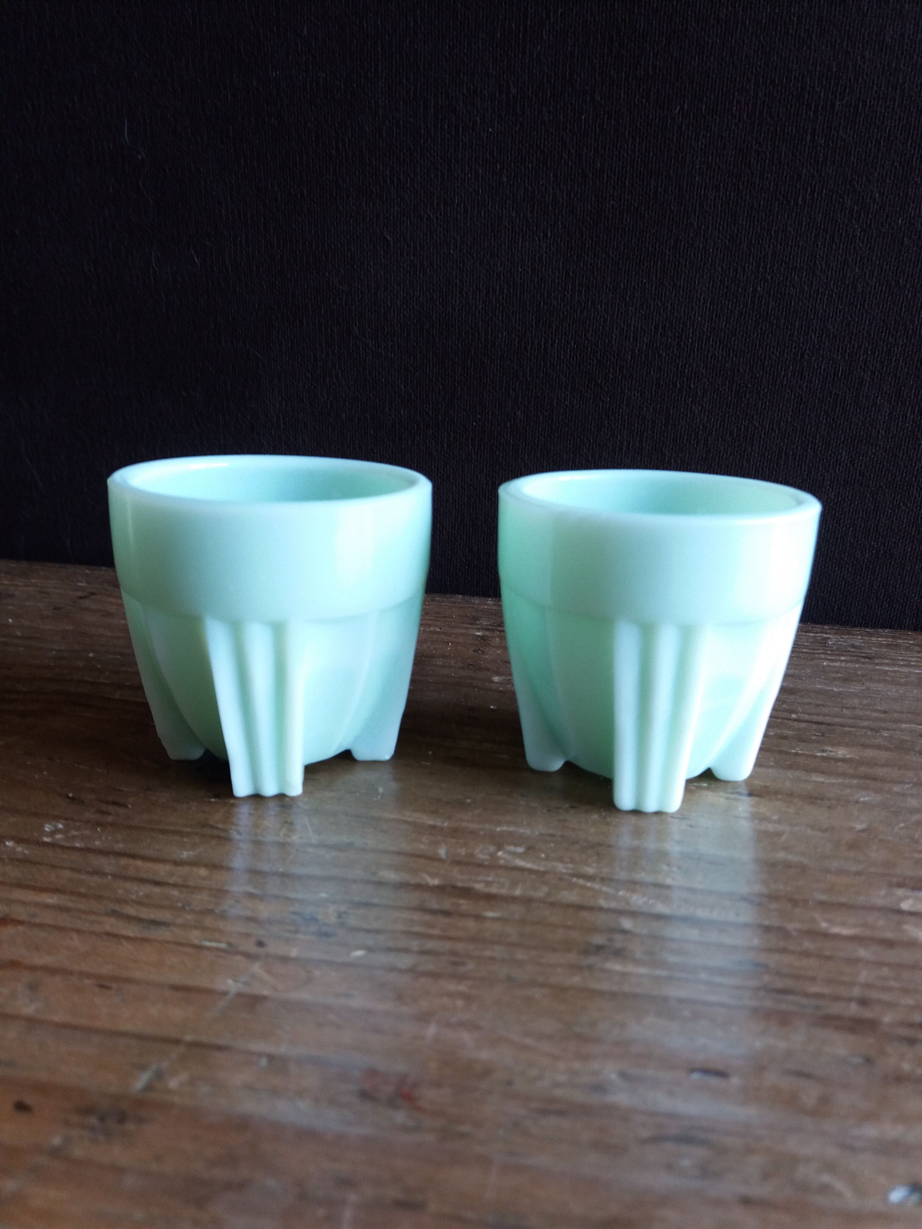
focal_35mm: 28
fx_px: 994
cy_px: 614
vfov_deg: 63.4
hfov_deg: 49.7
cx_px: 461
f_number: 1.9
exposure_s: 1/30
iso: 64
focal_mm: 3.7
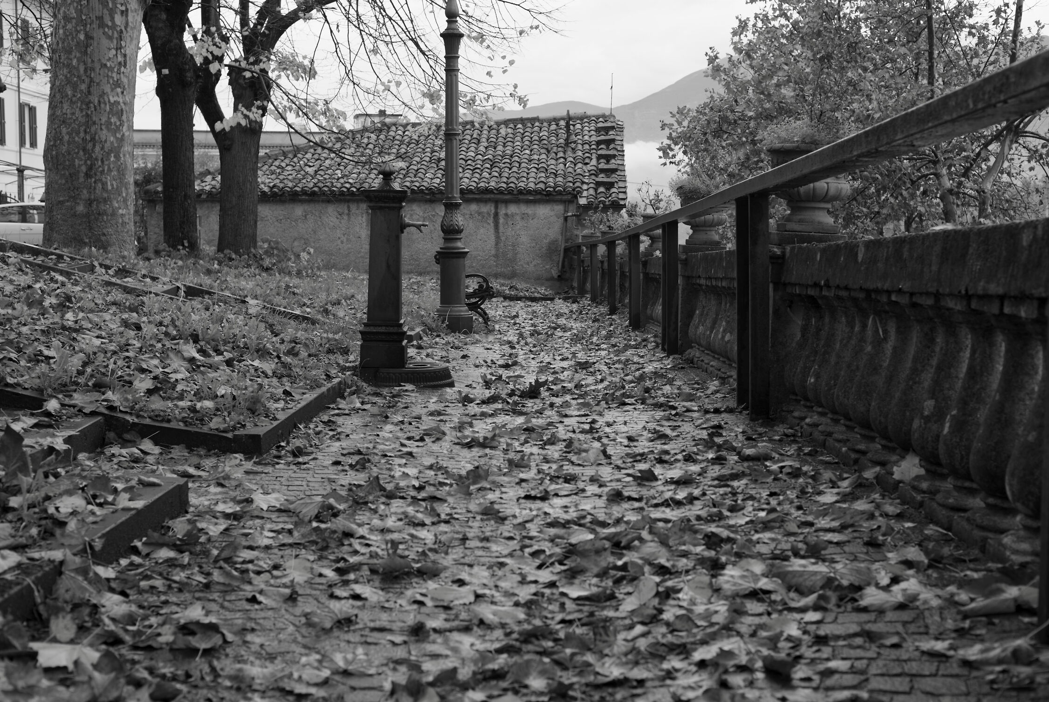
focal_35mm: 46
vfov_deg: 29.3
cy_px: 329
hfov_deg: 42.7
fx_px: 1342
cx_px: 549
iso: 100
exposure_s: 1/60
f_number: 5.6
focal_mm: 43
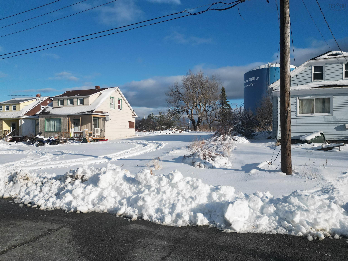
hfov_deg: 71.6
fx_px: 241
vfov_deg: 56.8
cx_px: 174
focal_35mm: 24
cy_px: 130
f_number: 1.7
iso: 200
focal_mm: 6.72
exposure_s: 1/6000
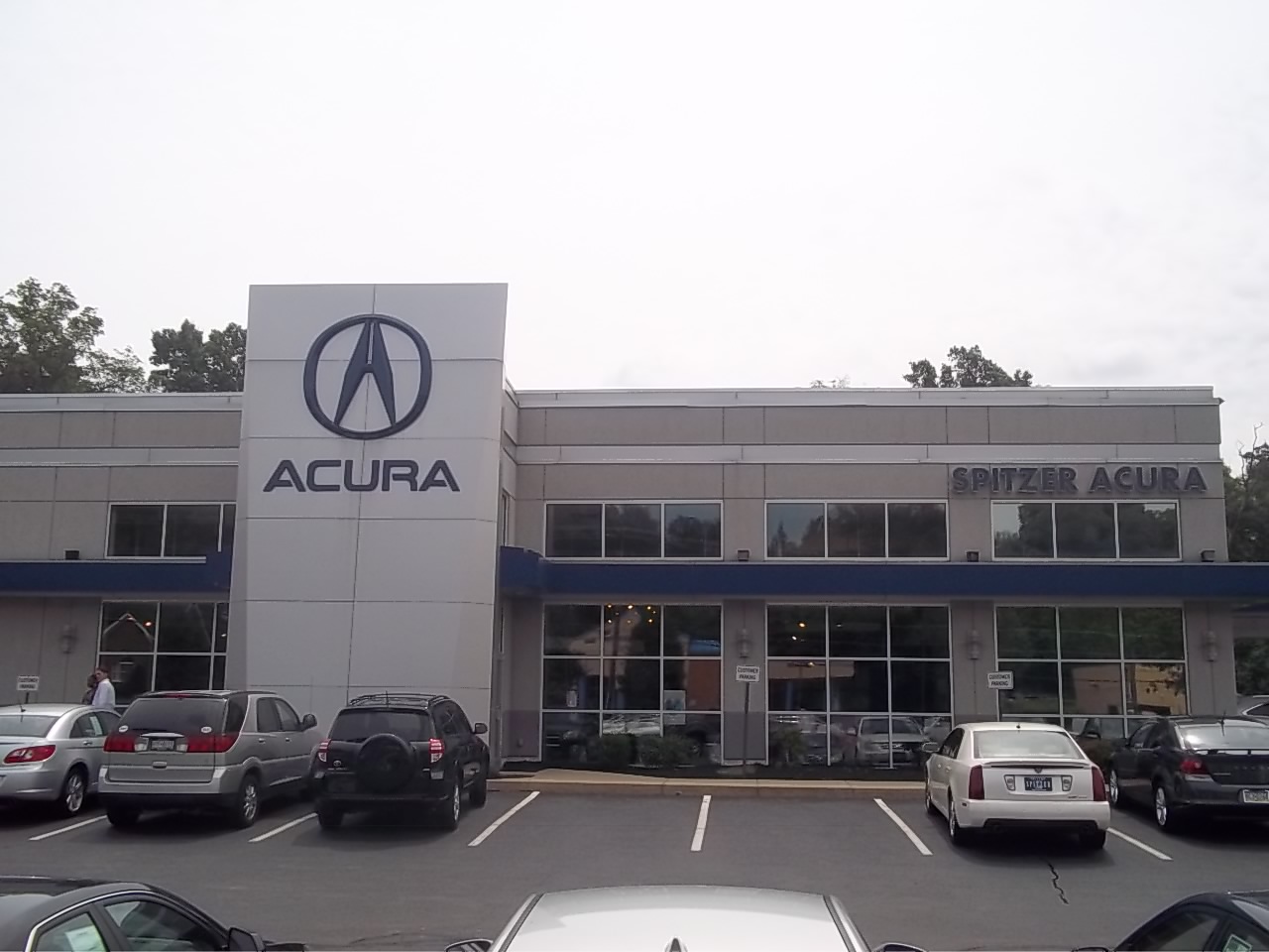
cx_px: 634
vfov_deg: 39.7
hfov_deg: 51.4
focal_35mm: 36
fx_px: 1320
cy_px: 476
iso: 80
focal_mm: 6.5
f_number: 8
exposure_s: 1/250
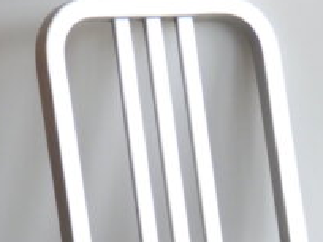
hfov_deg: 8.5
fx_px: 2174
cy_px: 357
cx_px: 263
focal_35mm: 233
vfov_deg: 6.3
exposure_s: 1/60
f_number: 4.6
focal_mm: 11.1
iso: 125
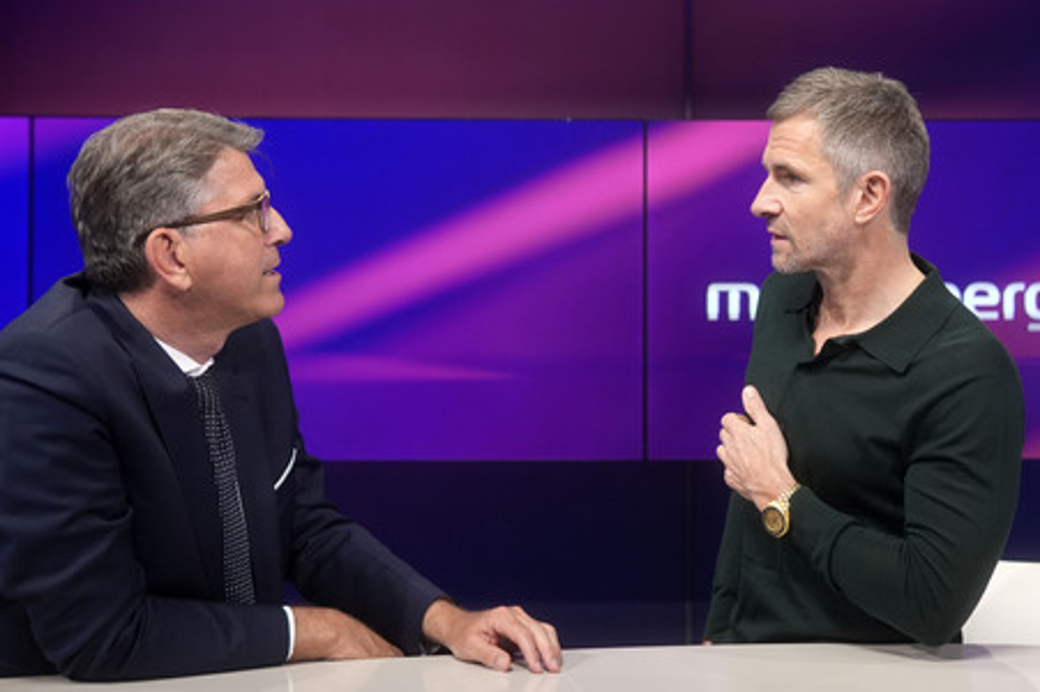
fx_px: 1299
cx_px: 520
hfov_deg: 43.6
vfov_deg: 29.8
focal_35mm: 45
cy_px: 346
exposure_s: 1/160
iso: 640
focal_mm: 30
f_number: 2.2
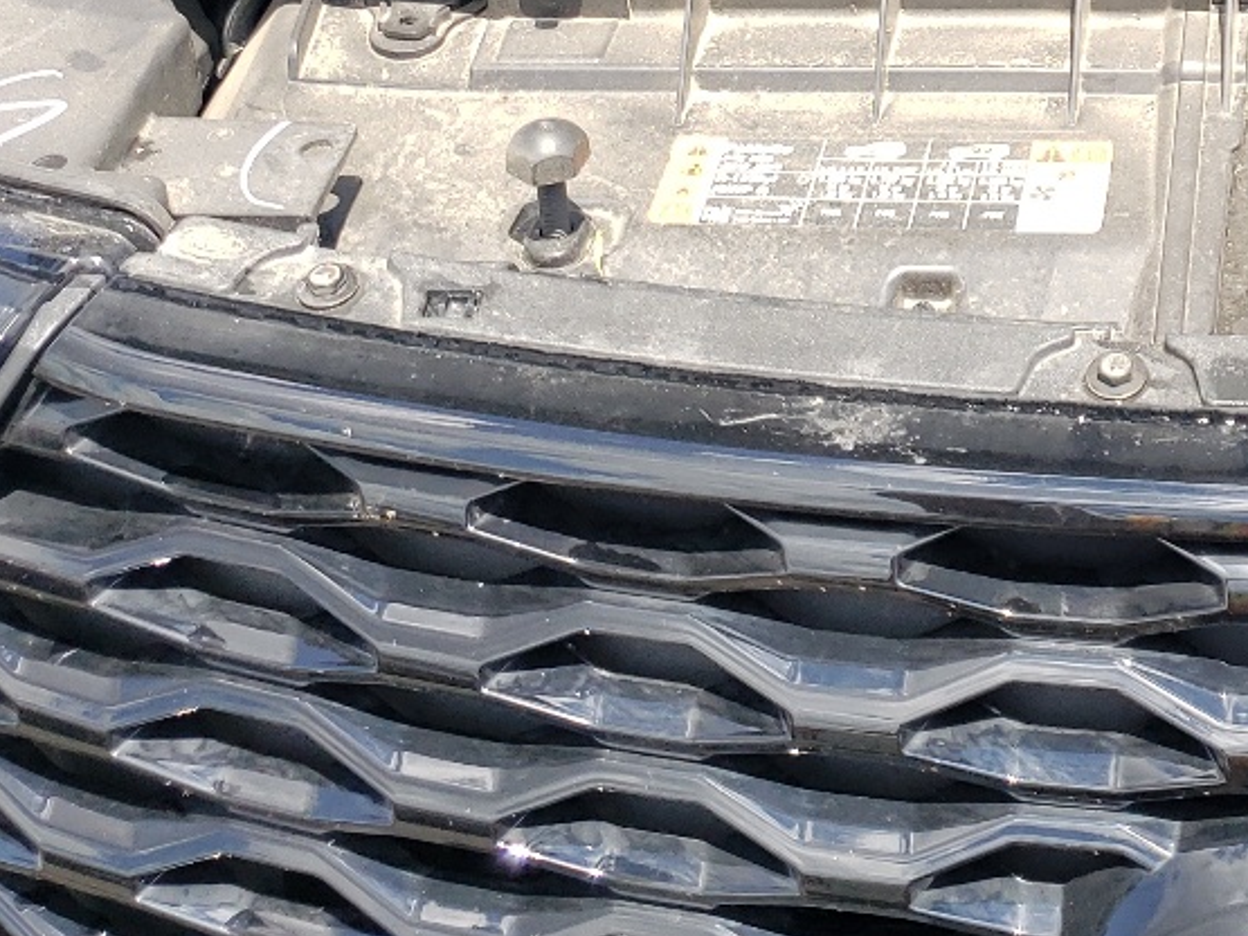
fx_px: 2703
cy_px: -360
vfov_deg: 18.0
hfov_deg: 24.2
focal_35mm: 75
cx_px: 1399
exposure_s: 1/769
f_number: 1.5
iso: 50
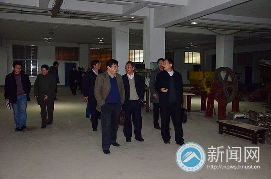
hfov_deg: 53.2
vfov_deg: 36.7
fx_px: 270
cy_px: 90
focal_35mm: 36
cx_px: 136
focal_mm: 24
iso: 2500
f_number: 5.6
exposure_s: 1/60
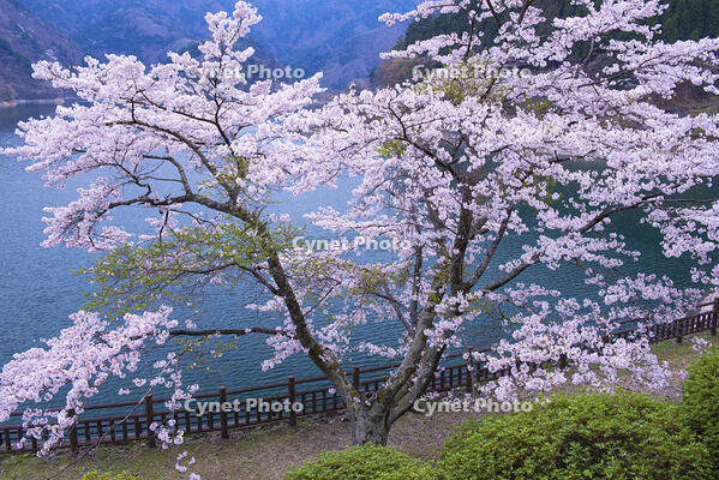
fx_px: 639
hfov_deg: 58.7
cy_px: 240
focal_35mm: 32
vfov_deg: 41.2
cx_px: 360
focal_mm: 32
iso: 100
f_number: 11
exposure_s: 1/15
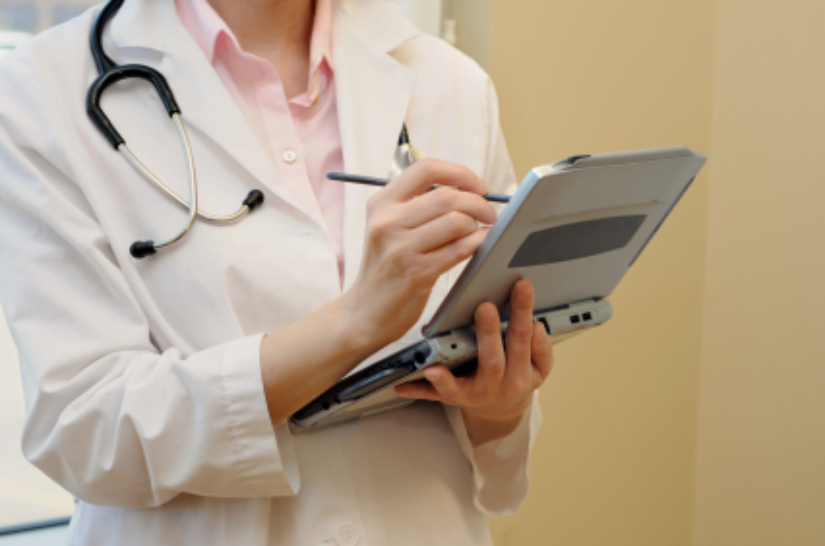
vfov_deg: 18.1
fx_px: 1715
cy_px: 273
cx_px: 412
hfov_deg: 27.0
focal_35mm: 75
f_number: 5
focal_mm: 50
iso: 200
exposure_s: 1/60
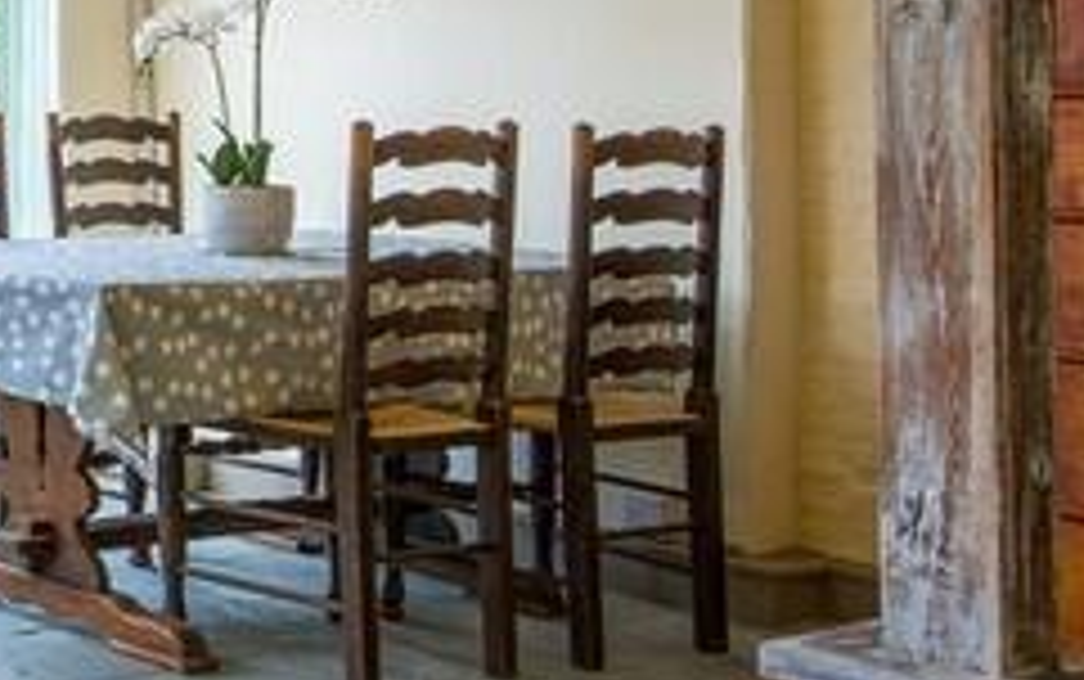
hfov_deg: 23.5
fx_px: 1922
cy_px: 83
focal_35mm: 65
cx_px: -639
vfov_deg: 19.7
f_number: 7.1
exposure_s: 1/10
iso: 160
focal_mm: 10.3
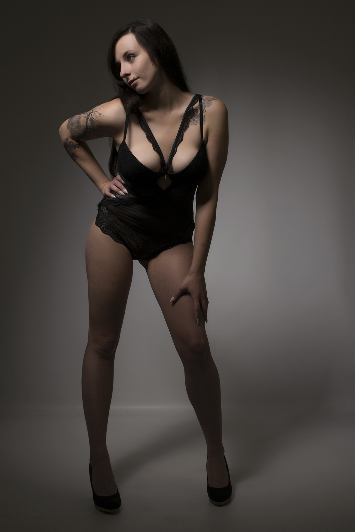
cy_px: 266
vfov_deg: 42.3
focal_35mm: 46
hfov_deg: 28.9
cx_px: 178
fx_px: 688
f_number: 14
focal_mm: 31
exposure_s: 1/100
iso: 100
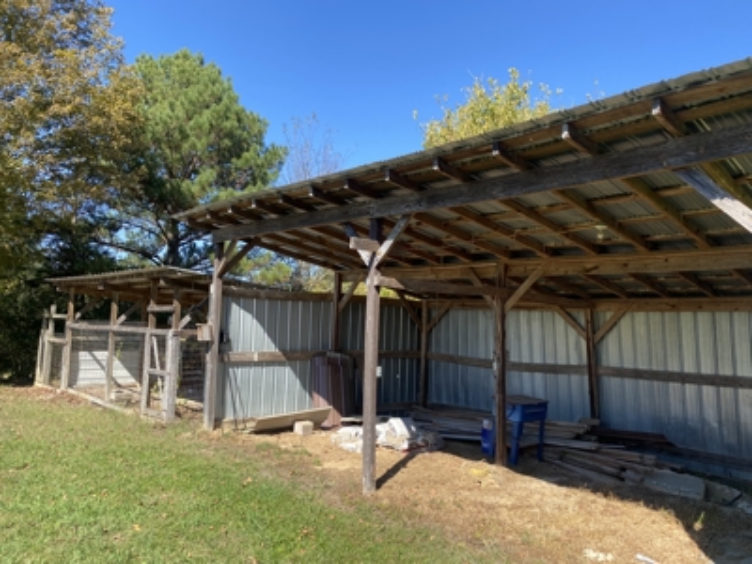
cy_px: 282
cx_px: 376
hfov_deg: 67.3
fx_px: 565
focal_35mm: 26
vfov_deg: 53.1
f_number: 1.8
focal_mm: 4.25
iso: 32
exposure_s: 1/1135
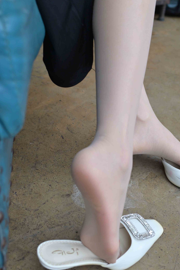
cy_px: 137
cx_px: 118
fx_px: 367
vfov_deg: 40.3
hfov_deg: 27.4
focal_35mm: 49
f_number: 5
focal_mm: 35
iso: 800
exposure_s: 1/250
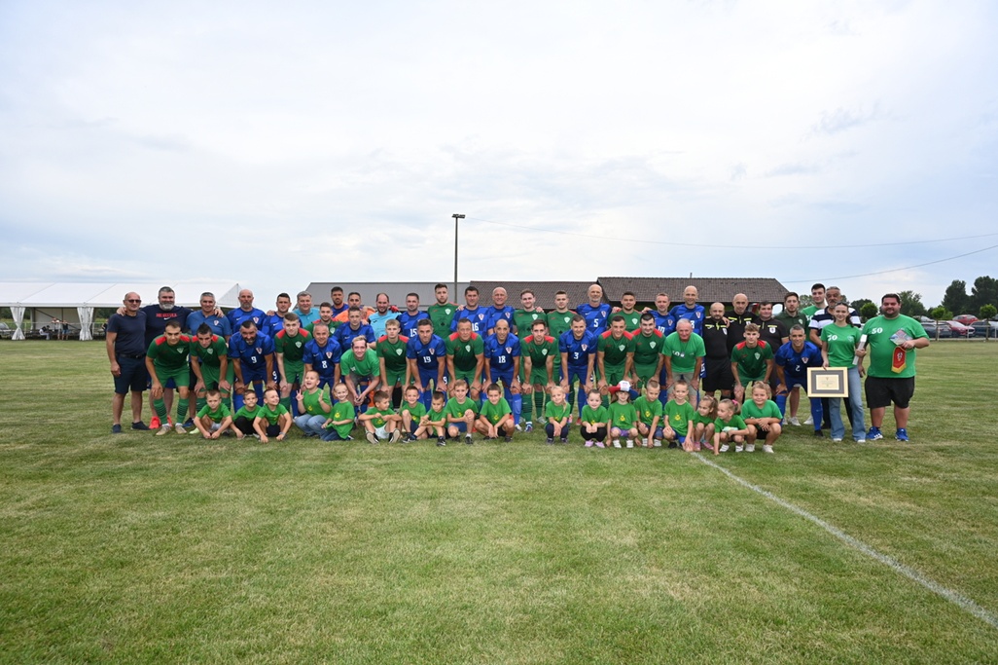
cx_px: 499
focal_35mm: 24
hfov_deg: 73.8
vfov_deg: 53.1
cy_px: 332
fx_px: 665
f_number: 6.3
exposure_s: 1/160
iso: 160
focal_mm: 24
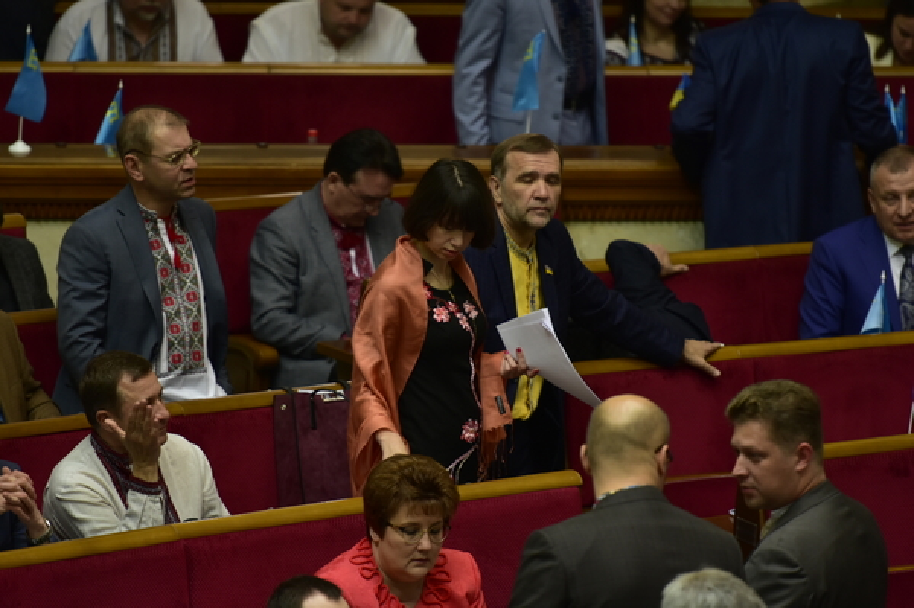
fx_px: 7610
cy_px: 304
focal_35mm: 300
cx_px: 457
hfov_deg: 6.9
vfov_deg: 4.6
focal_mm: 200
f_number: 2.8
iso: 800
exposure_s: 1/250
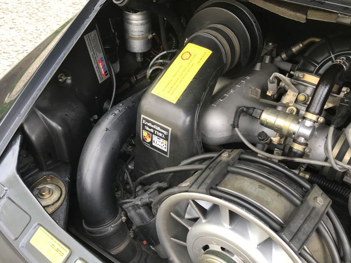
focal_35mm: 34
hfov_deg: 53.9
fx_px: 345
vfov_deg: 41.7
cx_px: 162
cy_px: 150
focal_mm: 3.99
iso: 32
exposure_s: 1/90
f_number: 1.8
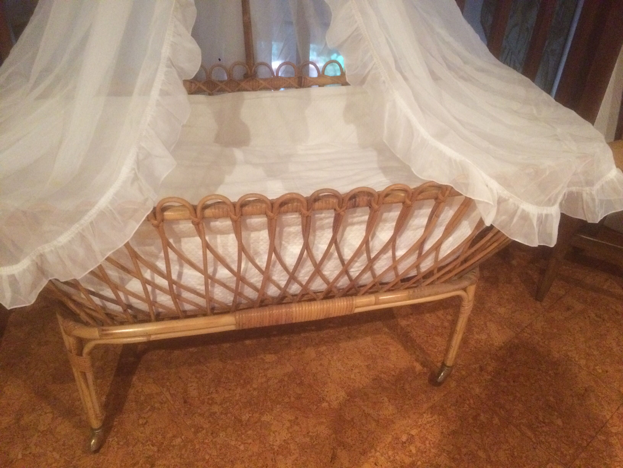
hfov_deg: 61.7
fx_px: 522
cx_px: 312
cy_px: 234
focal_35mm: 29
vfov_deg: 48.2
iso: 400
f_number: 2.2
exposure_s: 1/17
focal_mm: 4.15
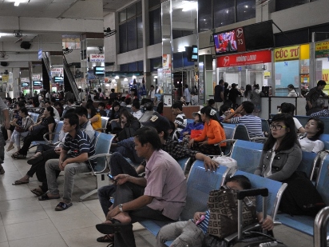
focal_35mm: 42
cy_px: 118
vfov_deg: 34.3
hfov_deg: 44.5
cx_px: 130
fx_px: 399
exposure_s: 1/50
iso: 1600
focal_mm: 24
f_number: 3.8
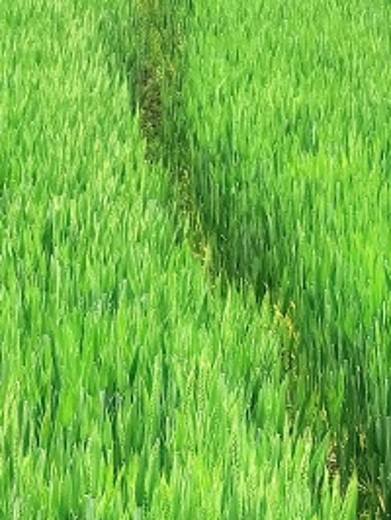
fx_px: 6436
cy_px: 643
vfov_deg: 4.6
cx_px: 156
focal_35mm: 428
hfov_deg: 3.5
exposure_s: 1/242
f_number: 1.9
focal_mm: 6.71
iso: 50
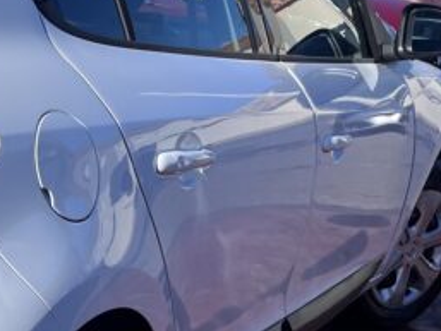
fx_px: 1032
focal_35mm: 81
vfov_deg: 17.9
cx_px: -189
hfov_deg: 21.0
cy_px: 298
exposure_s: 1/6494
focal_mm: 5.1
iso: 50
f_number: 1.6
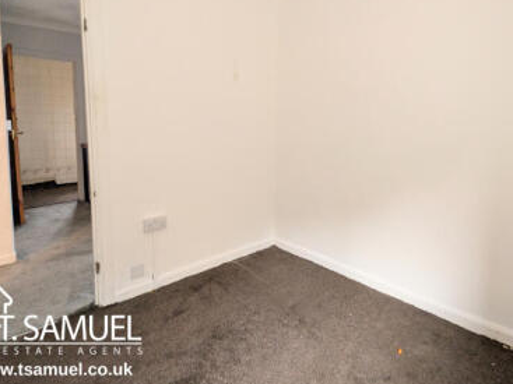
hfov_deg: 84.2
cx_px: 292
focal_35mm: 19
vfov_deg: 67.9
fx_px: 281
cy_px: 152
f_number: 1.95
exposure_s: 1/18.5
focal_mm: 2.23
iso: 922
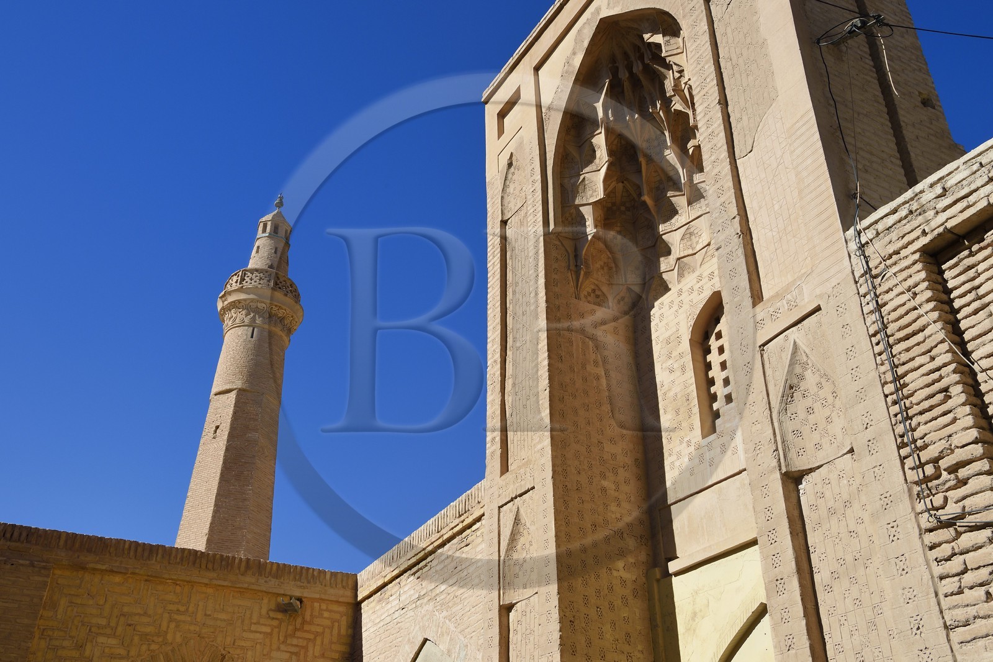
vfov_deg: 37.8
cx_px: 496
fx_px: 965
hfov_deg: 54.4
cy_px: 331
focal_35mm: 35
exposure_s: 1/250
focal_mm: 35
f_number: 14
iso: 200
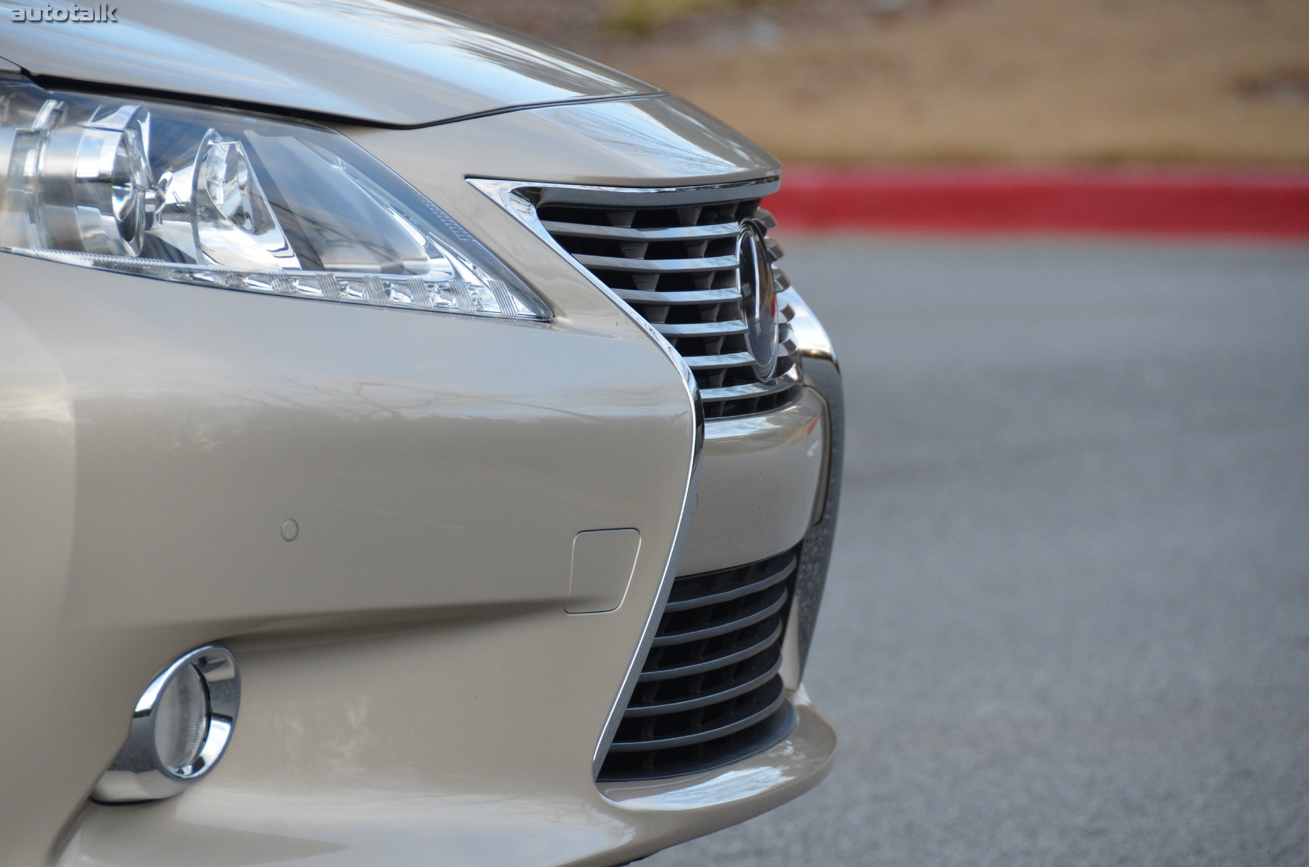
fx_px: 10886
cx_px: 654
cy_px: 434
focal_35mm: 300
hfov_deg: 6.9
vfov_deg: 4.6
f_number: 5.6
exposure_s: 1/500
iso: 800
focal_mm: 200
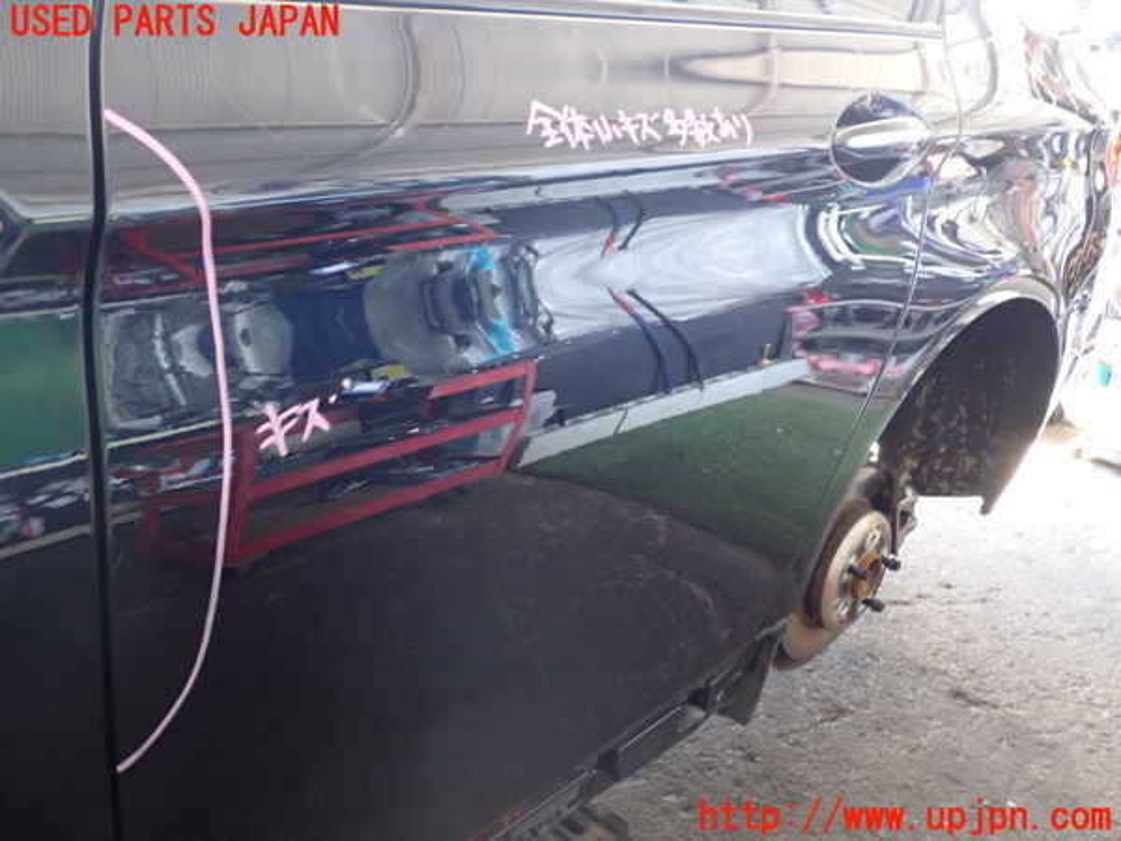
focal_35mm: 30
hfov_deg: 60.0
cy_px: 420
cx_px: 560
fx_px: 972
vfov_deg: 46.8
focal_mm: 5.4
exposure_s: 1/30
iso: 320
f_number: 2.3
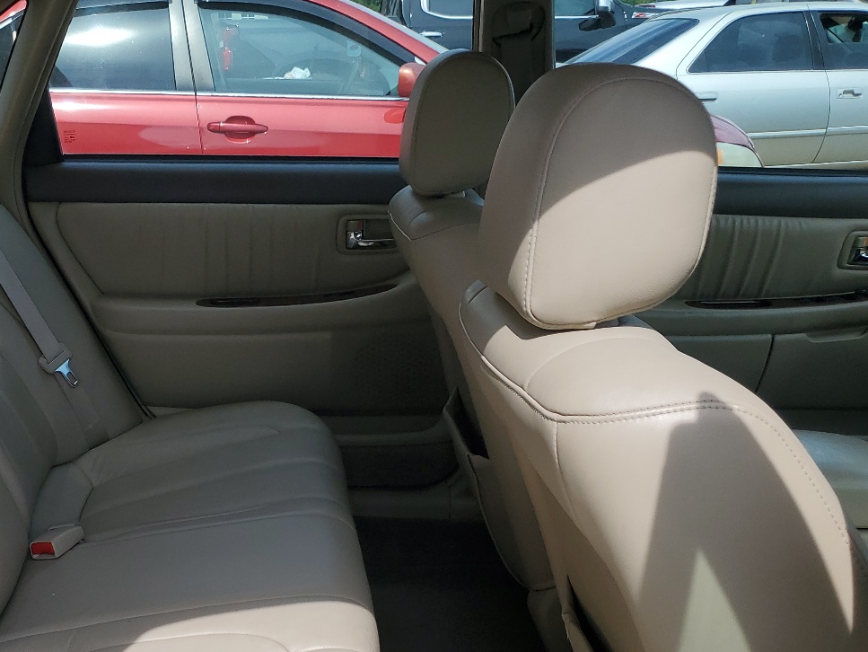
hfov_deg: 42.3
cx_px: 202
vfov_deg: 32.6
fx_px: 1079
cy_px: 528
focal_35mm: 43
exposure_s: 1/2500
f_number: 1.5
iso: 50
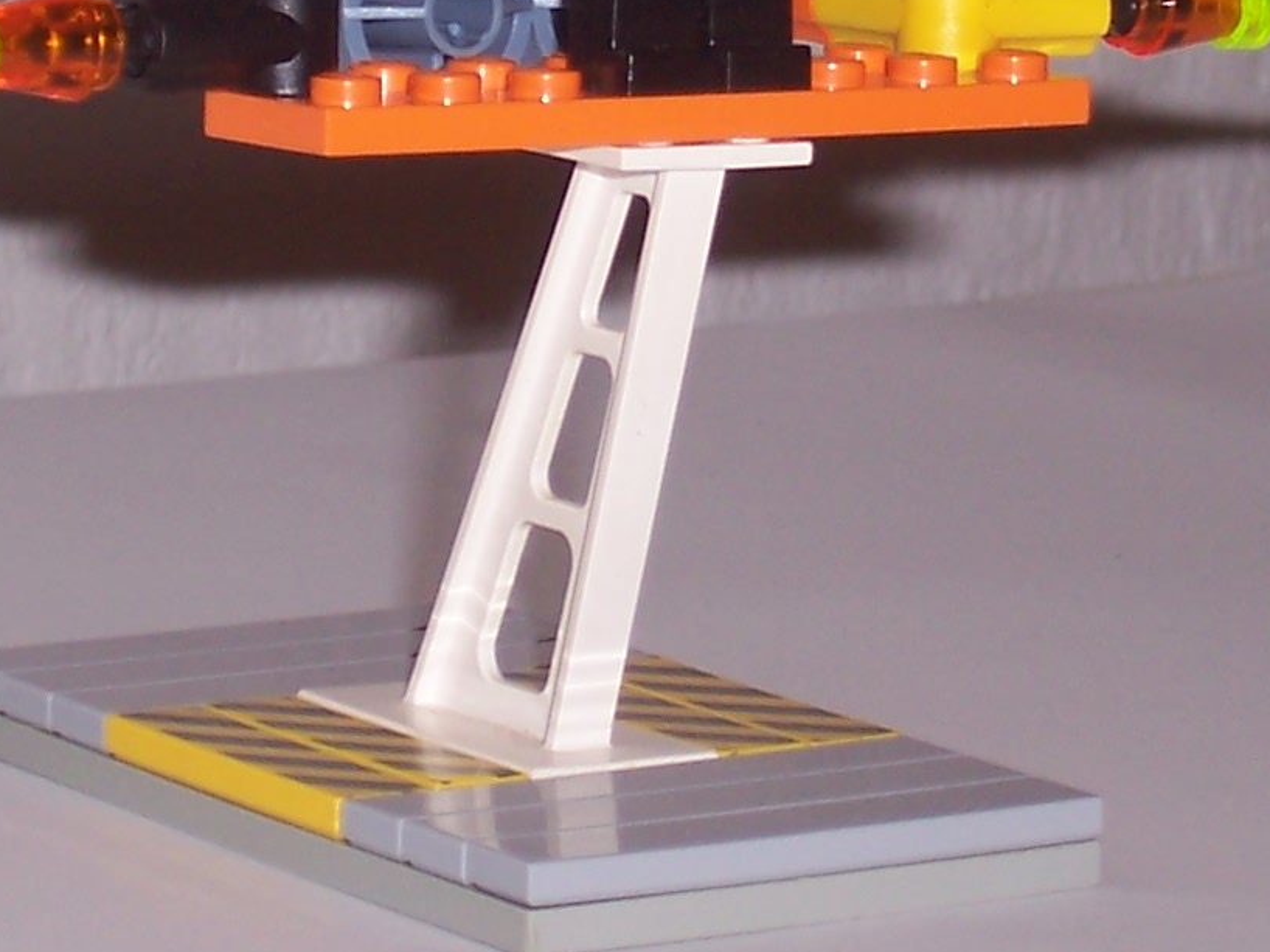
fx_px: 8472
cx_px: 587
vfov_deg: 6.4
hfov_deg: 8.6
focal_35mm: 231
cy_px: 217
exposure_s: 1/90
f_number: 4.1
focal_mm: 13.5
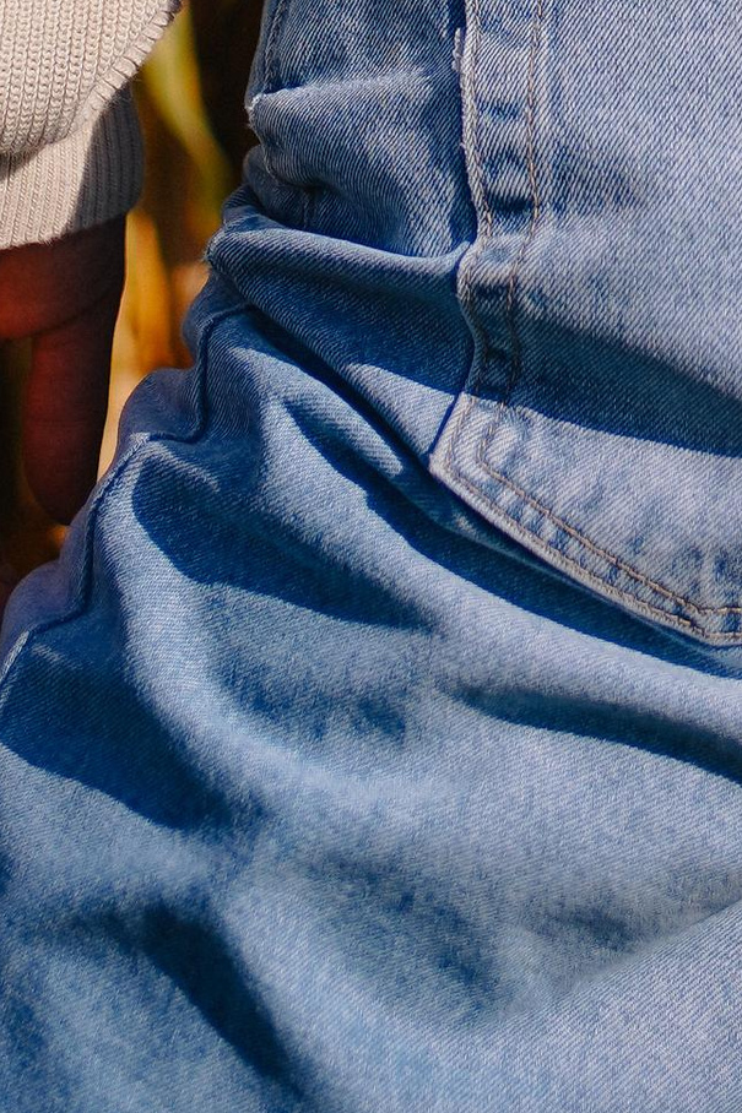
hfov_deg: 9.1
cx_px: 899
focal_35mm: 148
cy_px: -1123
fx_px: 4577
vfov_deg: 12.3
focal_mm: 35
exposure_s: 1/8000
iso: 100
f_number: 1.8
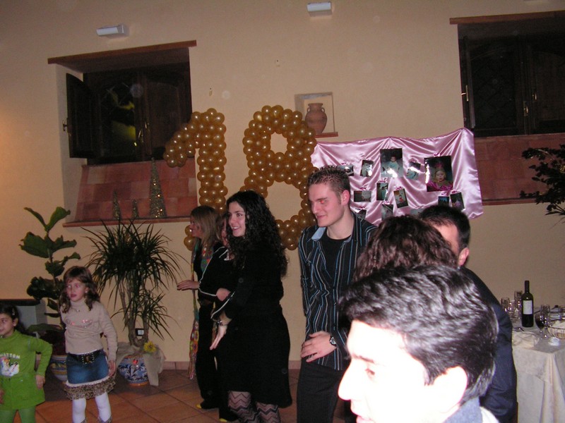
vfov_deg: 39.7
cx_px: 282
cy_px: 212
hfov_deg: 51.4
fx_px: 588
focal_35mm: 36
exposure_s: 1/40
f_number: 3.2
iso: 200
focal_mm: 6
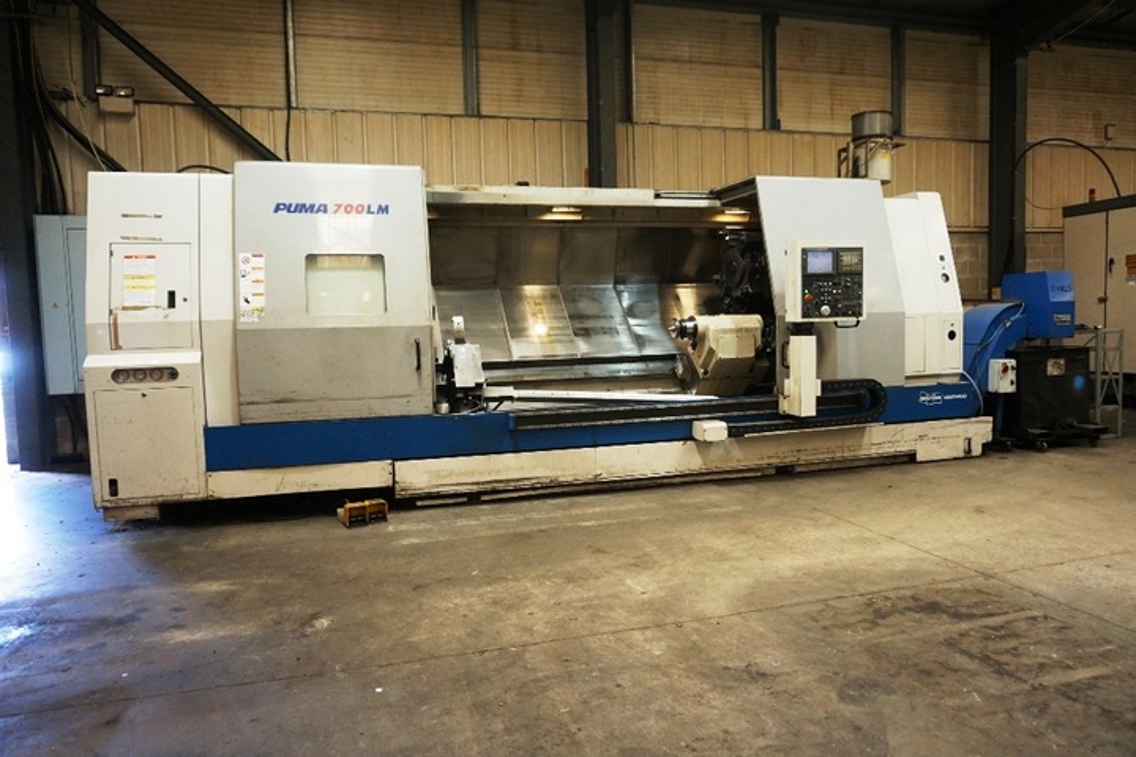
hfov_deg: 73.7
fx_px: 757
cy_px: 378
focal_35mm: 24
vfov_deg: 53.1
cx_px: 568
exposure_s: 1/160
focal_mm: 16
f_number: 3.5
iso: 1600
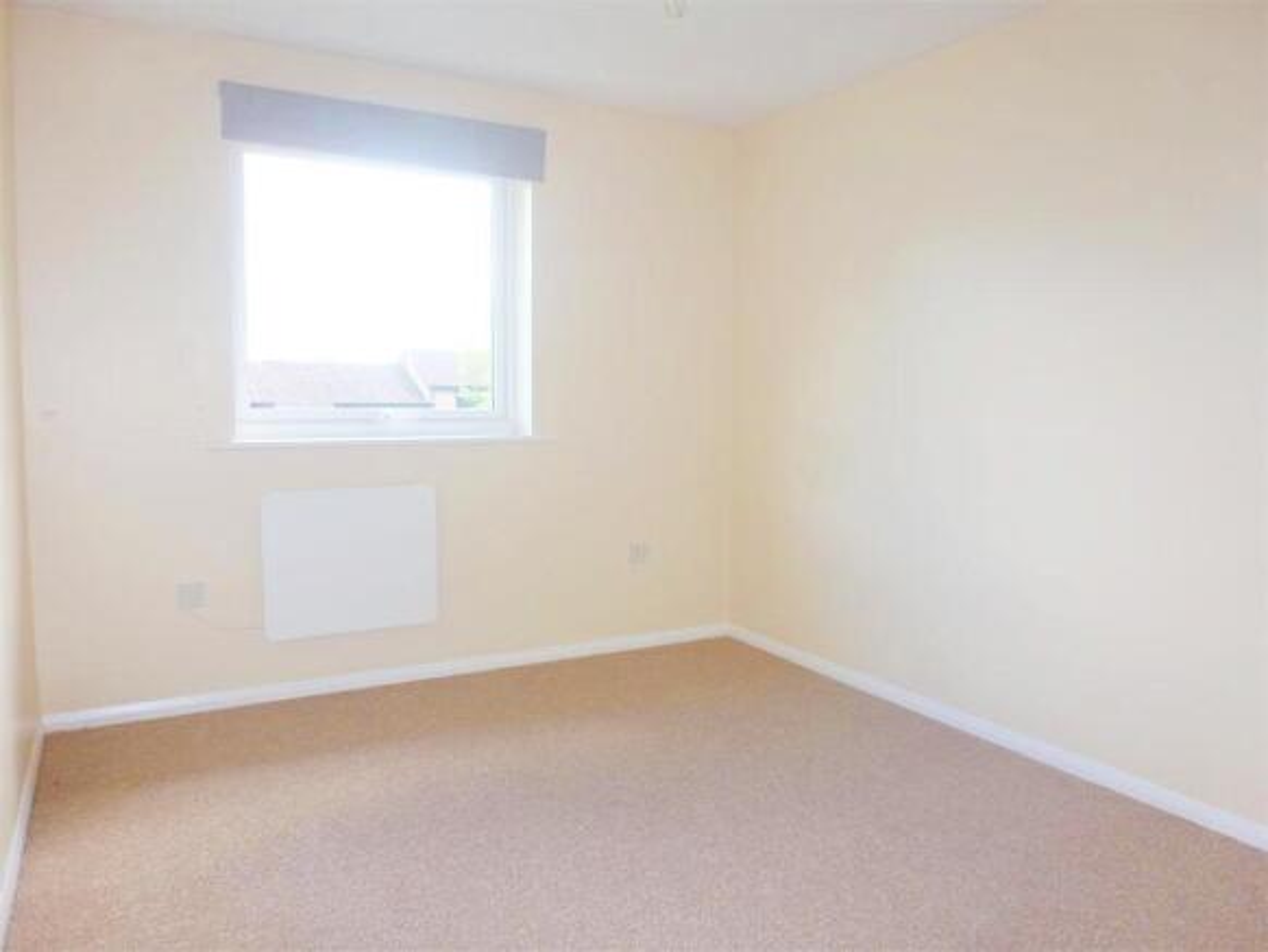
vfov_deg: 56.9
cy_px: 476
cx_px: 634
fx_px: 879
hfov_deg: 71.6
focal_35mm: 24
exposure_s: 1/60
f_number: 3.3
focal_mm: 4.3
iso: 160
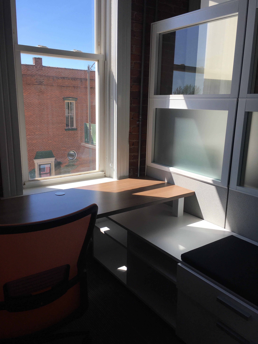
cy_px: 172
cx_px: 129
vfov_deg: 61.7
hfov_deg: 48.2
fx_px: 288
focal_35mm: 29
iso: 25
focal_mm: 4.15
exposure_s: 1/668
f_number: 2.2
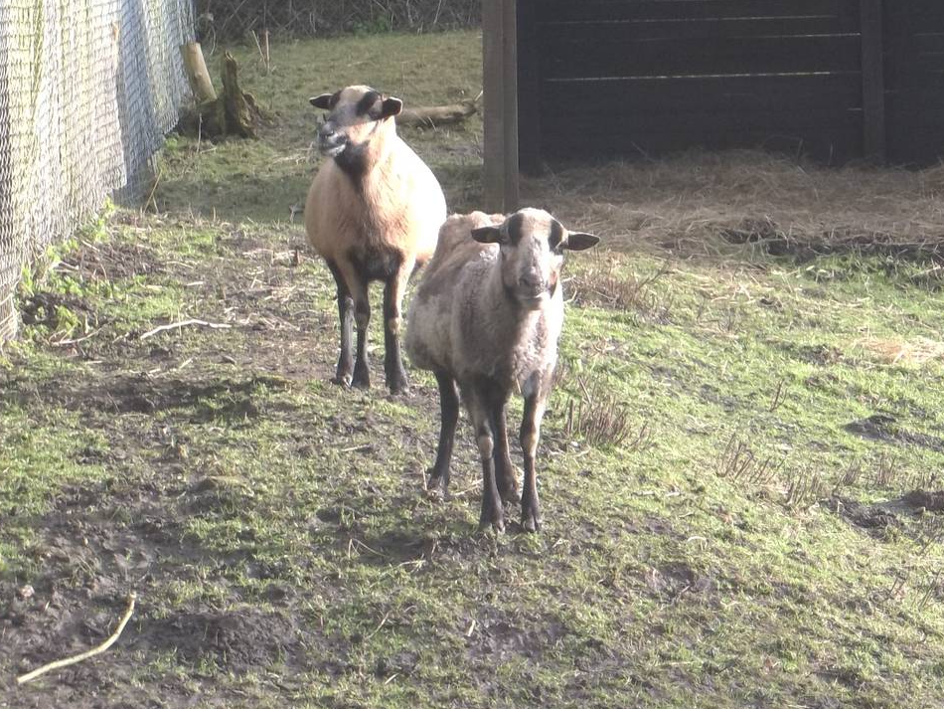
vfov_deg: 7.5
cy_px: 117
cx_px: 750
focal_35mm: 197
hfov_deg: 10.0
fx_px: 5374
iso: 105
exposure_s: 1/60
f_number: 5.1
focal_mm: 21
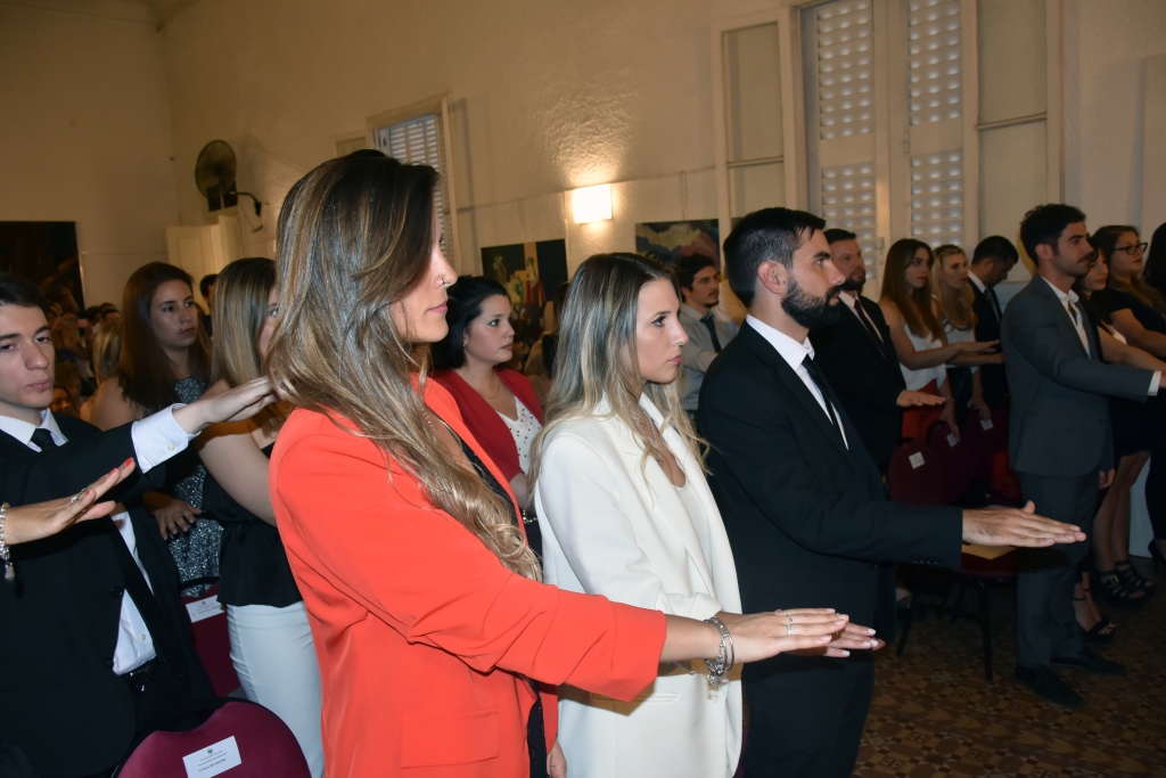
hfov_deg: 67.4
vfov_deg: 47.9
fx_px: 875
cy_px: 389
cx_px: 583
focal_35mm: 27
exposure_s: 1/60
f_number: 5
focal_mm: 18
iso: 800
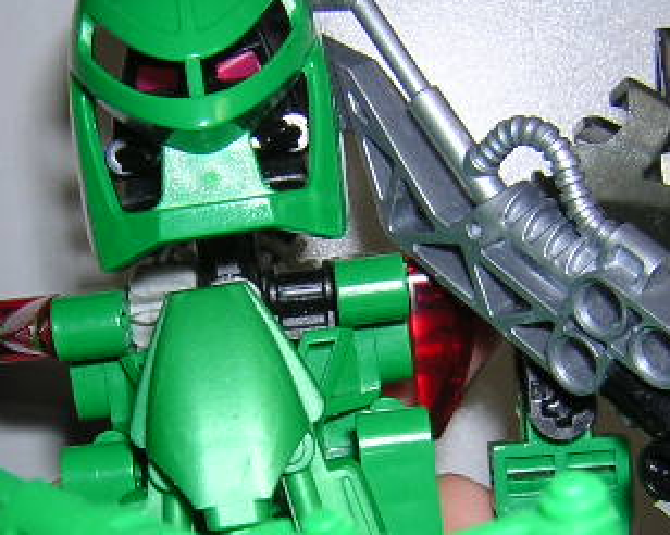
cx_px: 331
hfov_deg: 26.1
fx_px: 1447
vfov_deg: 20.8
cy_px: 396
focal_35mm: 73
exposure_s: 1/60.1
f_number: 5.2
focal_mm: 4.7
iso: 100
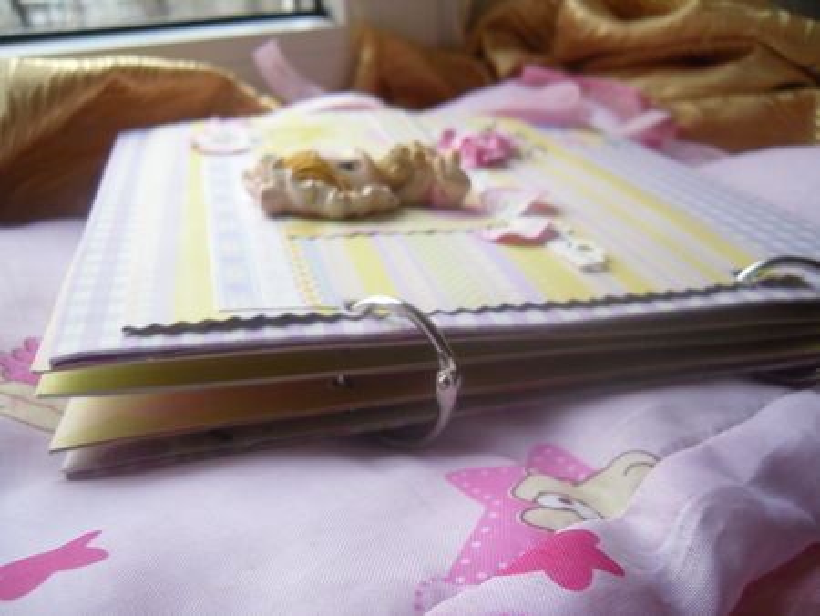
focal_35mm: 34
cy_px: 308
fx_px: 806
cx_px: 410
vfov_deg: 41.8
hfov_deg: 53.9
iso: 200
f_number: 2.8
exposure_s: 1/45
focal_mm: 6
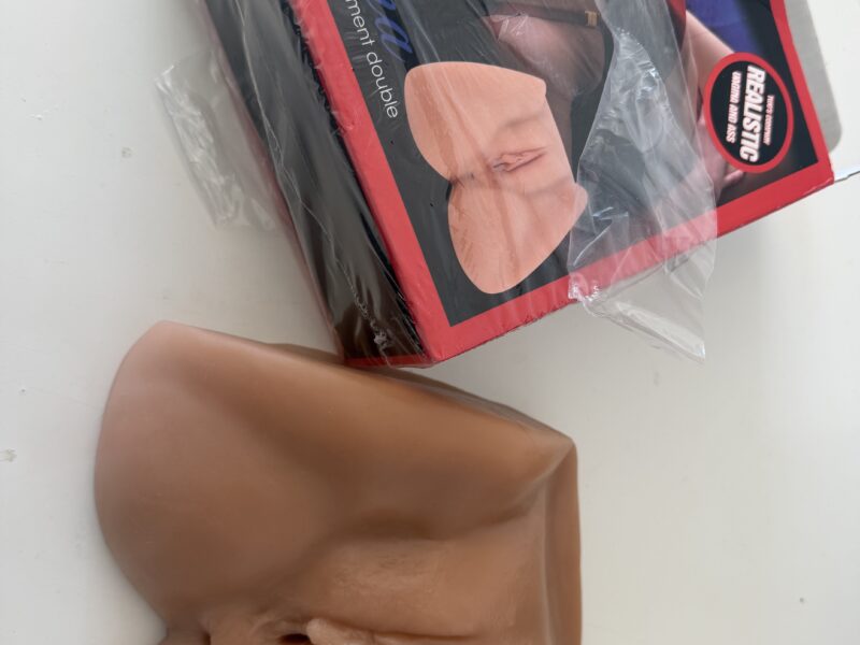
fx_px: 596
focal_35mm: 24
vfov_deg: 56.8
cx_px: 430
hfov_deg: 71.6
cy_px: 322
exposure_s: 1/121
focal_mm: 6.76
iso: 64
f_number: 1.78
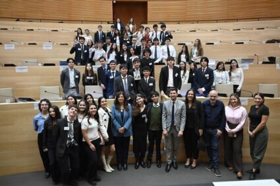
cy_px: 93
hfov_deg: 65.5
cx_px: 140
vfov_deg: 46.4
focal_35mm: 28
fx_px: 218
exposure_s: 1/80
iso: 3200
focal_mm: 28
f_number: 4.2
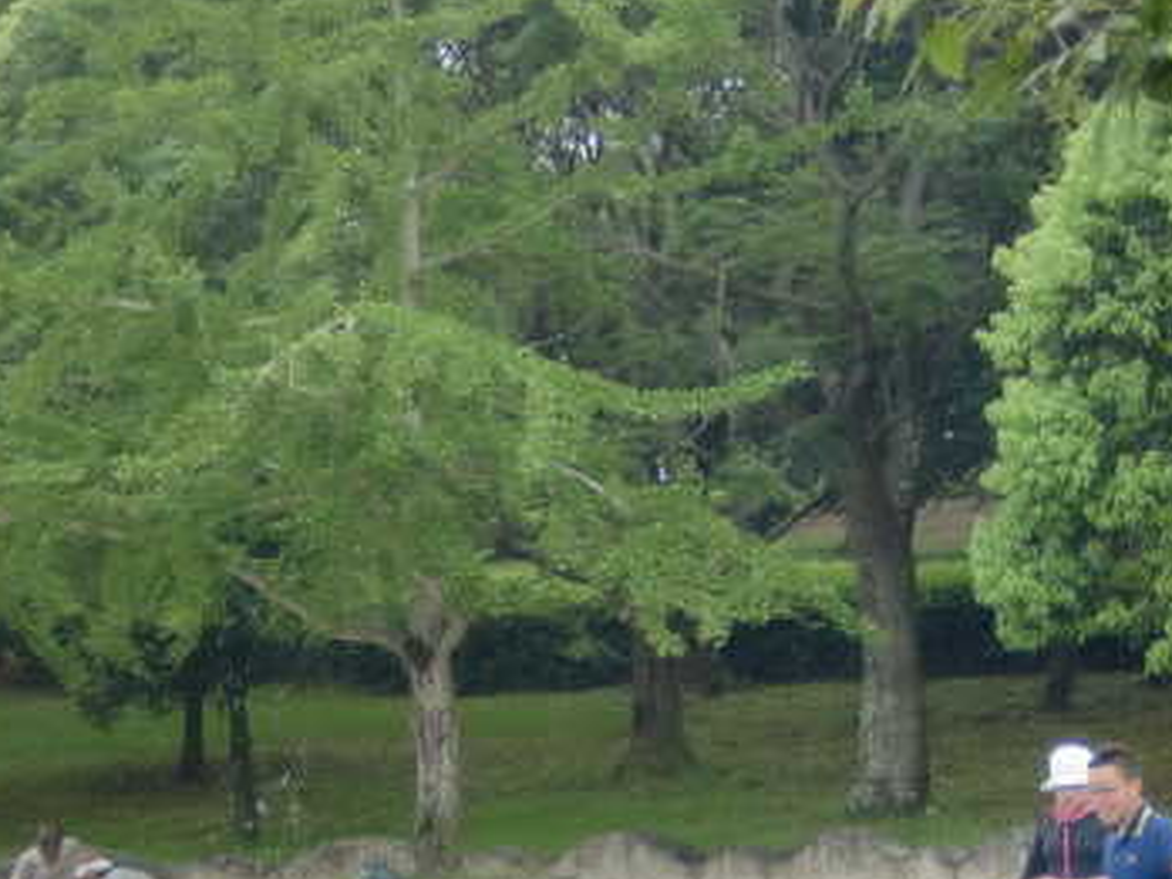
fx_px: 6602
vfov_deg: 7.6
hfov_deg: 10.1
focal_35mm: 195
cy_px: 711
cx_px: 872
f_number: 5.9
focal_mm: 18.9
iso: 80
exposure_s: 1/100
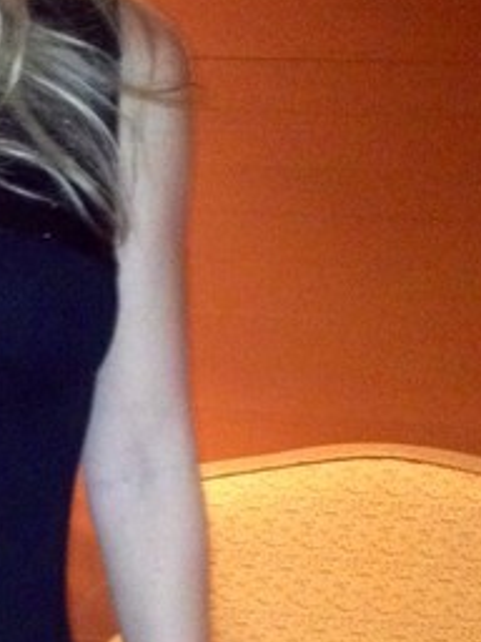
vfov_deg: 17.2
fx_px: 2112
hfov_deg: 12.7
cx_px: -99
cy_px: 465
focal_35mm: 114
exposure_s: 1/16
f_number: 2.4
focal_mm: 4.28
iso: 640
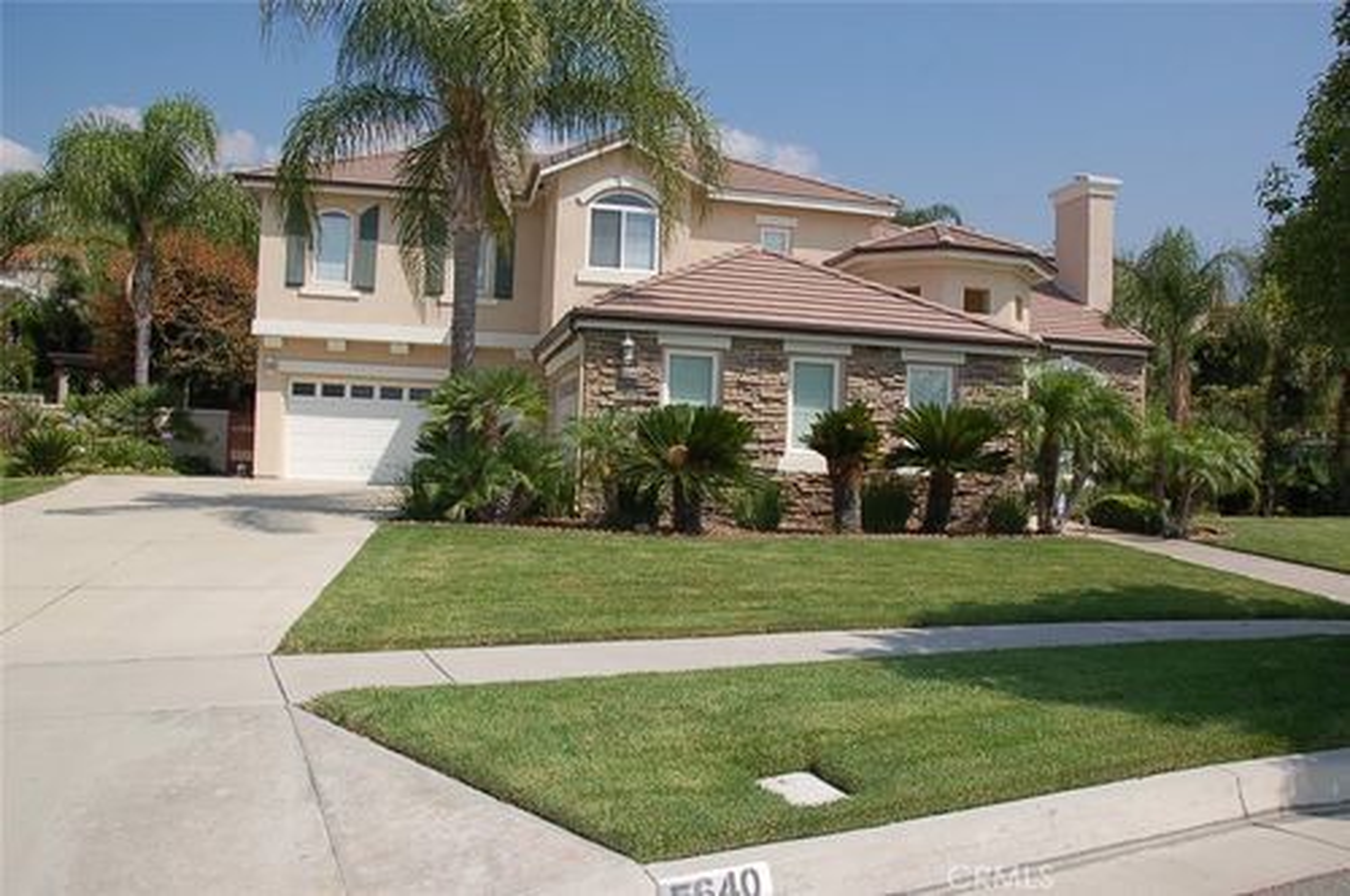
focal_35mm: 27
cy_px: 448
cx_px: 675
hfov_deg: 67.4
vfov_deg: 47.8
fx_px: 1011
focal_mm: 18
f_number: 10
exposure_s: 1/400
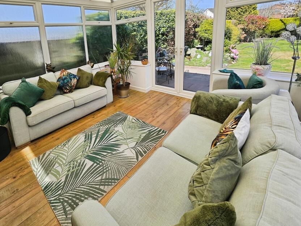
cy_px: 101
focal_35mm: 16
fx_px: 139
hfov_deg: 94.1
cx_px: 133
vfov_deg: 77.9
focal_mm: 1.7
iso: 32
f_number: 2.2
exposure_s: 1/611
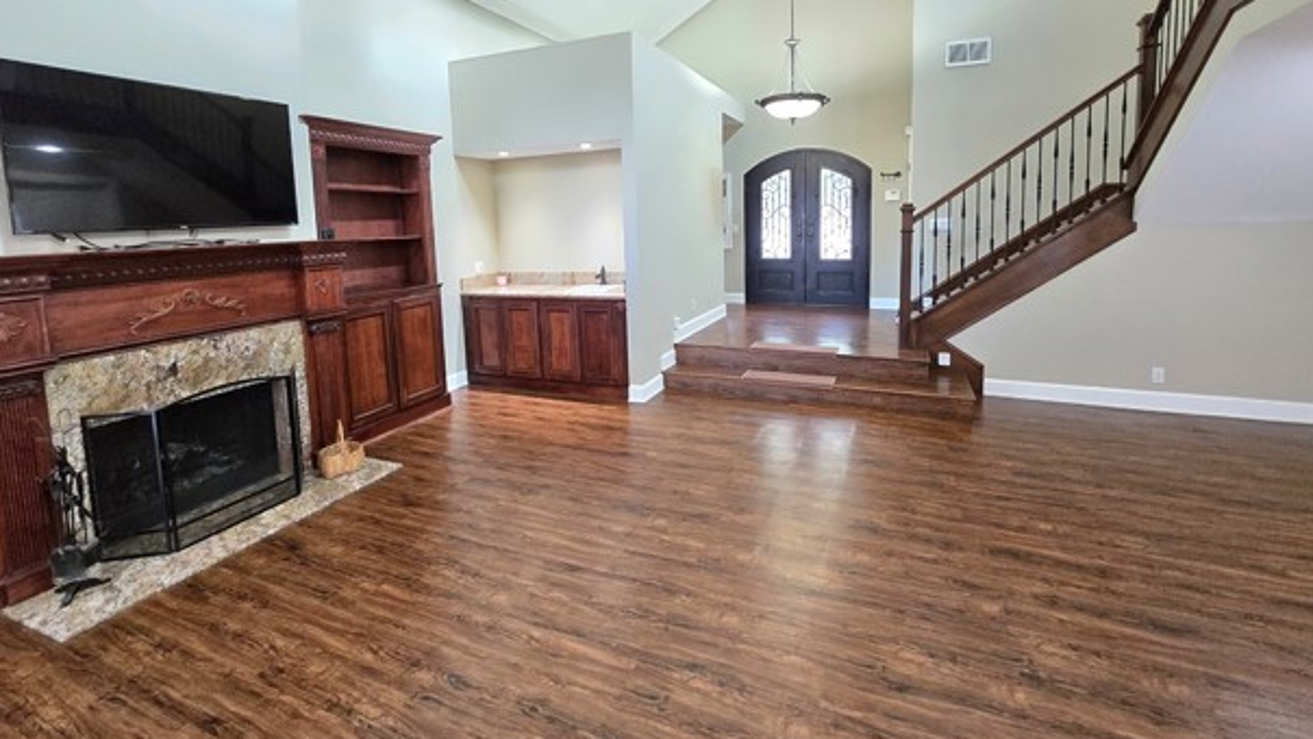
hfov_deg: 103.0
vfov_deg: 69.5
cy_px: 278
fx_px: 522
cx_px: 656
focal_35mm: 15
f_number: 2.2
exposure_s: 1/60
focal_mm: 2.2
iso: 1000
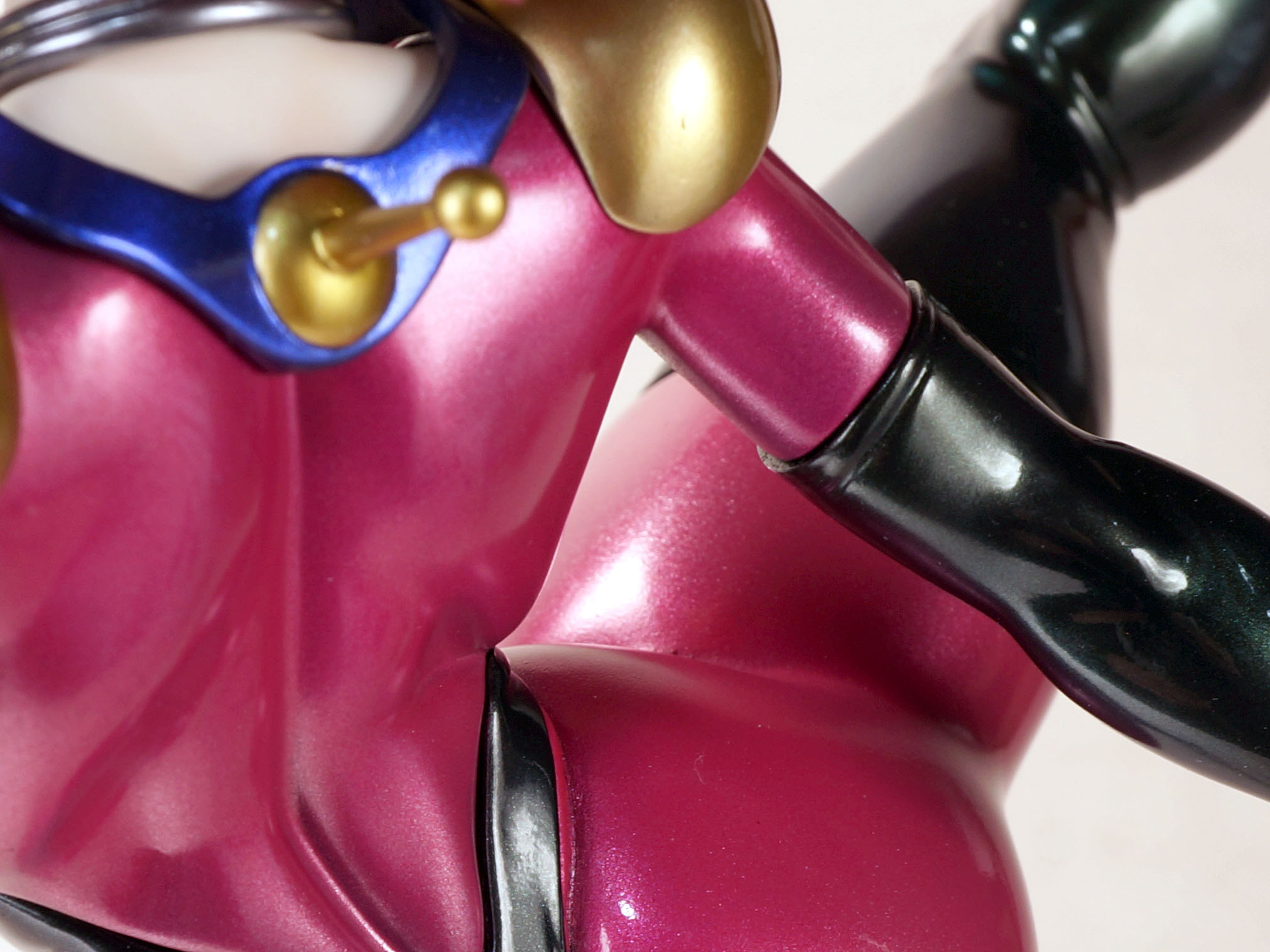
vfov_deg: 14.0
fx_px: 3853
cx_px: 472
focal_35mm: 105
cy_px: 784
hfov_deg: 18.7
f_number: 10
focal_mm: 30
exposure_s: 1/5
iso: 100
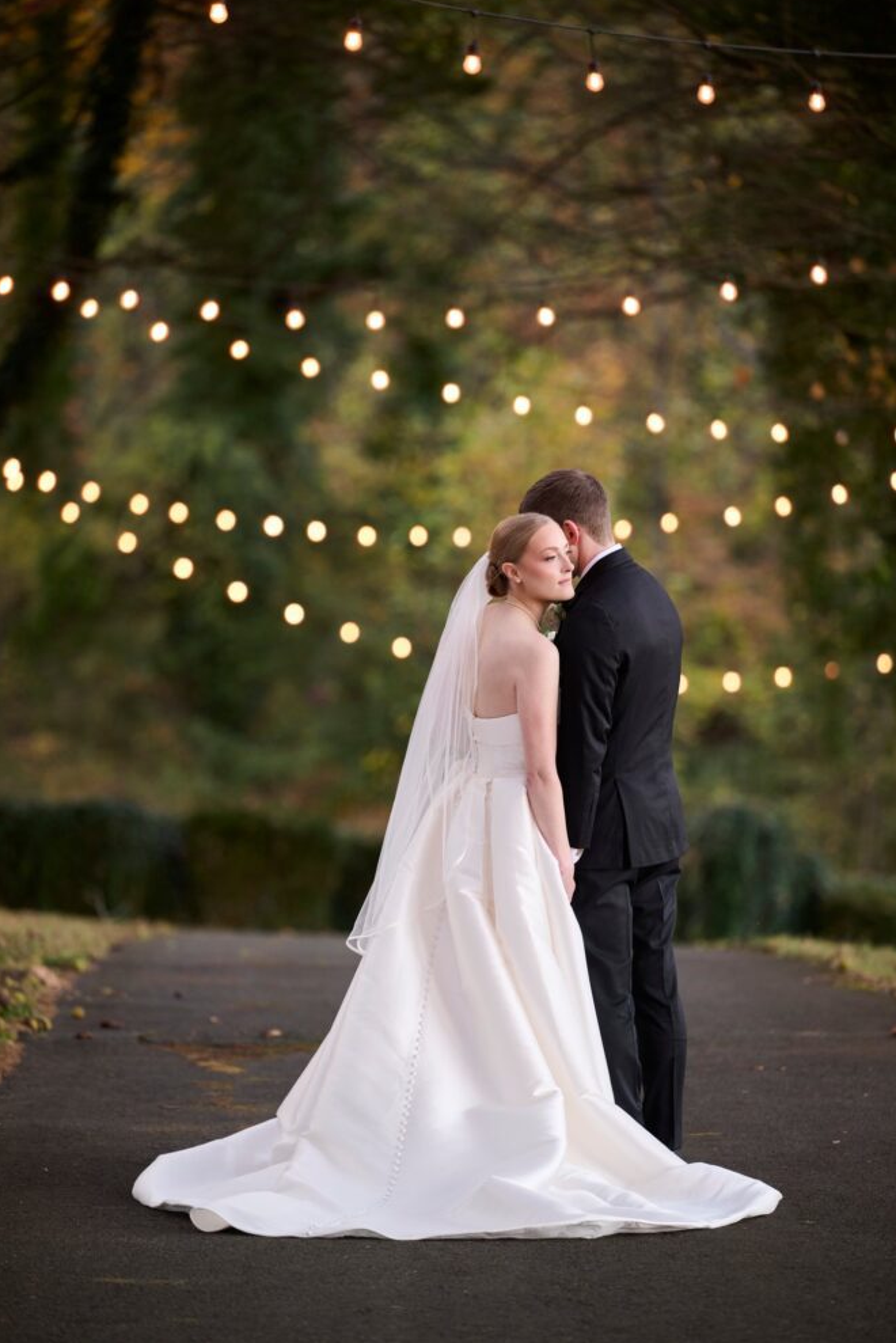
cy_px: 669
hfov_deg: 7.6
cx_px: 447
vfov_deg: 11.3
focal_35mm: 182
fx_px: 6789
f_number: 3.2
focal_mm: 180
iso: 640
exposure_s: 1/160
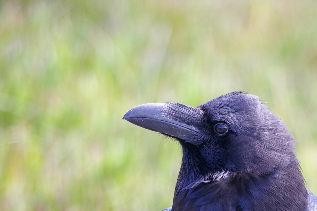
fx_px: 3536
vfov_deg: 3.4
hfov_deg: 5.1
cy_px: 163
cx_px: 234
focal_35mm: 402
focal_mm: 150
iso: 400
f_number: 5.6
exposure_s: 1/250
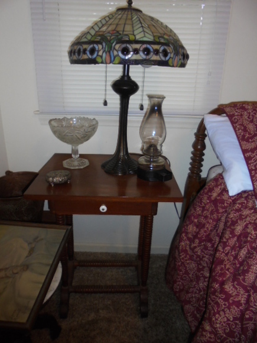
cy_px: 172
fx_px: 257
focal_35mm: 26
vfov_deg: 67.3
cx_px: 128
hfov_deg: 53.1
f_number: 3.5
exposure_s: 1/30
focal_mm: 4.6
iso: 200
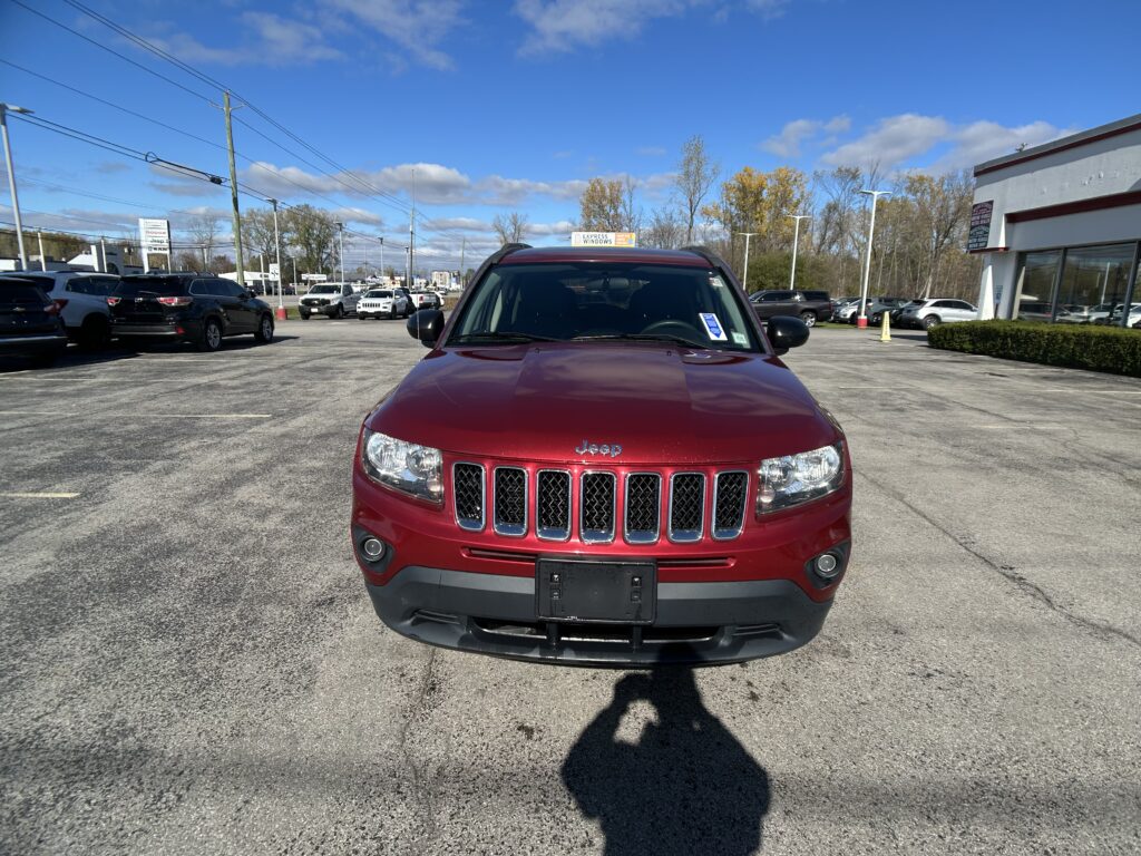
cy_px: 428
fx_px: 857
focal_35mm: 26
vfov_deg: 53.1
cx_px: 570
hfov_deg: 67.3
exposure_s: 1/3831
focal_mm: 5.7
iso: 50
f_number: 1.5
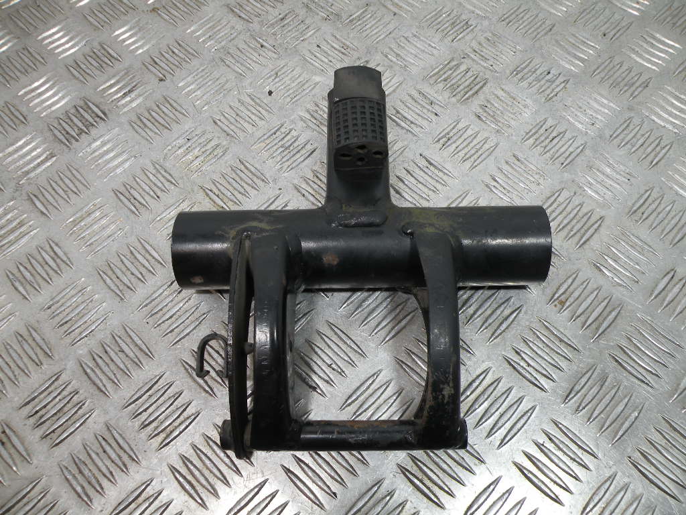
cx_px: 343
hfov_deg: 65.3
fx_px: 535
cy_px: 258
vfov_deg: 51.4
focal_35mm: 27
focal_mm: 4.7
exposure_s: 1/64
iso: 64
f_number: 3.2
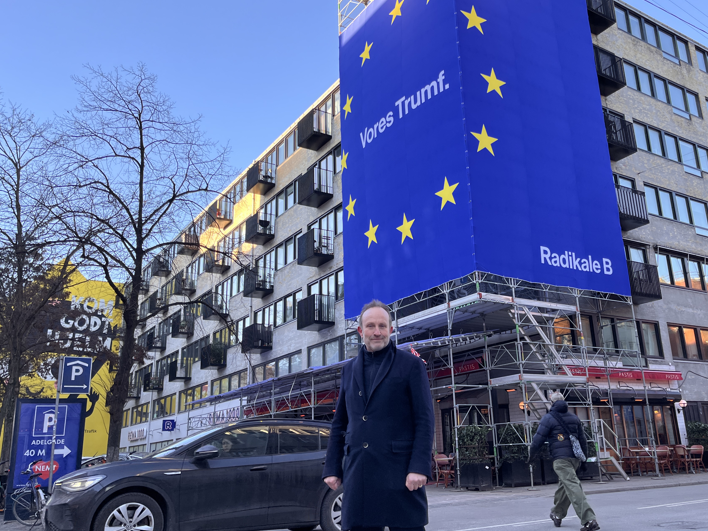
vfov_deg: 45.4
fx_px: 634
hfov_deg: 58.0
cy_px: 249
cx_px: 414
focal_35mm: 31
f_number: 1.6
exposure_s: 1/347
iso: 50
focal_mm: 5.1
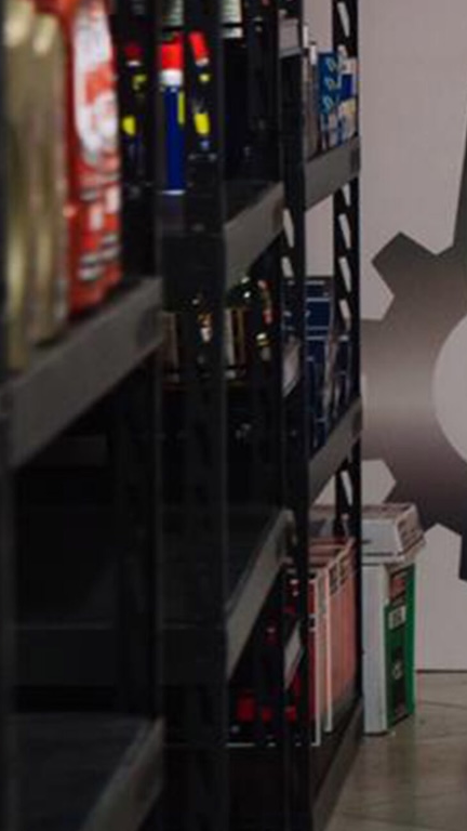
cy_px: 136
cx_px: 495
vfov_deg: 27.9
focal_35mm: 74
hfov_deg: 15.9
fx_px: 1629
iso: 400
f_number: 2.8
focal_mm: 24
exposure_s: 1/160
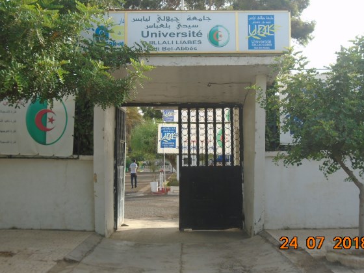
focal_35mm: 56
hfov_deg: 34.3
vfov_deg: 26.1
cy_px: 120
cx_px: 187
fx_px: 589
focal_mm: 8.7
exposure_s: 1/200
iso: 100
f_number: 4.5
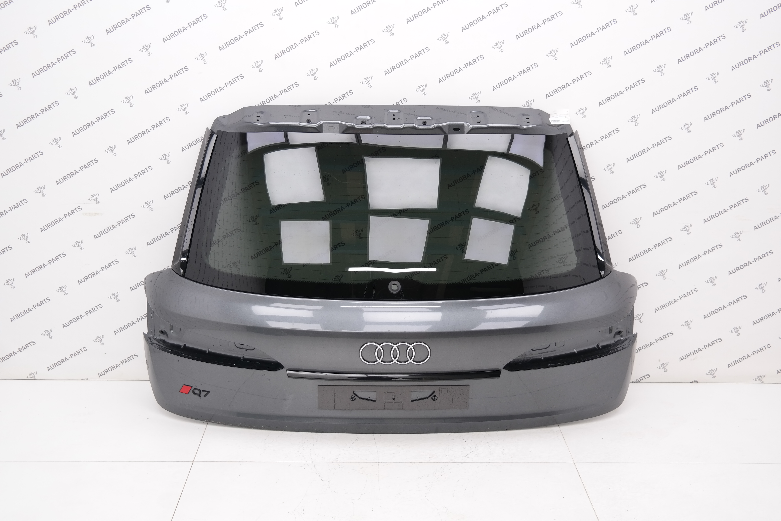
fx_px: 889
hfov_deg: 47.4
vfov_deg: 32.6
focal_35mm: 41
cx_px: 390
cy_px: 260
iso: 200
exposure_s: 1/60
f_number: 4
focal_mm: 27
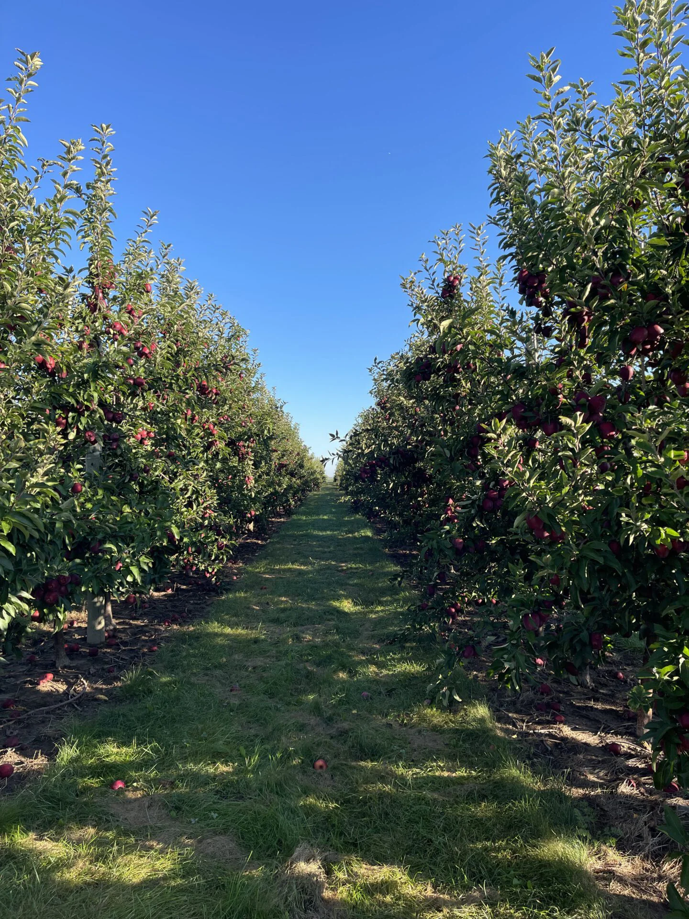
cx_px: 344
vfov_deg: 69.4
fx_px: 663
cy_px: 460
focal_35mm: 25
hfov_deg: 54.9
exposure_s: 1/1011
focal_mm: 5.1
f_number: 1.6
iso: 32
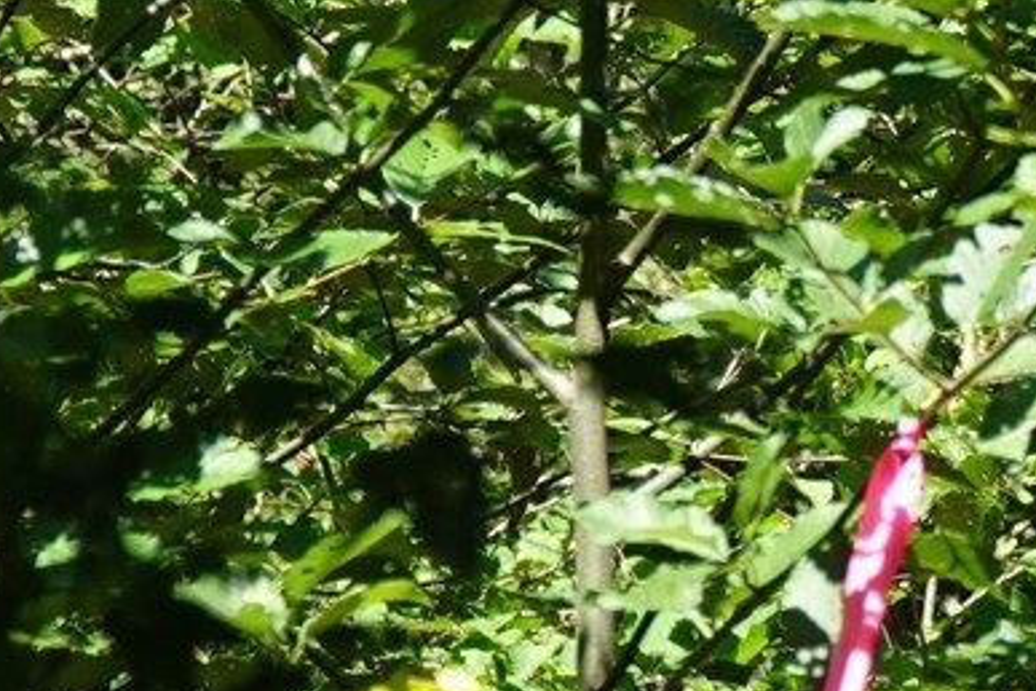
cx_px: 1570
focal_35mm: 522
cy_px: 1319
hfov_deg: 3.9
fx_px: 15021
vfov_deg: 2.6
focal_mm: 43.48
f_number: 4
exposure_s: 1/250
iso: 100
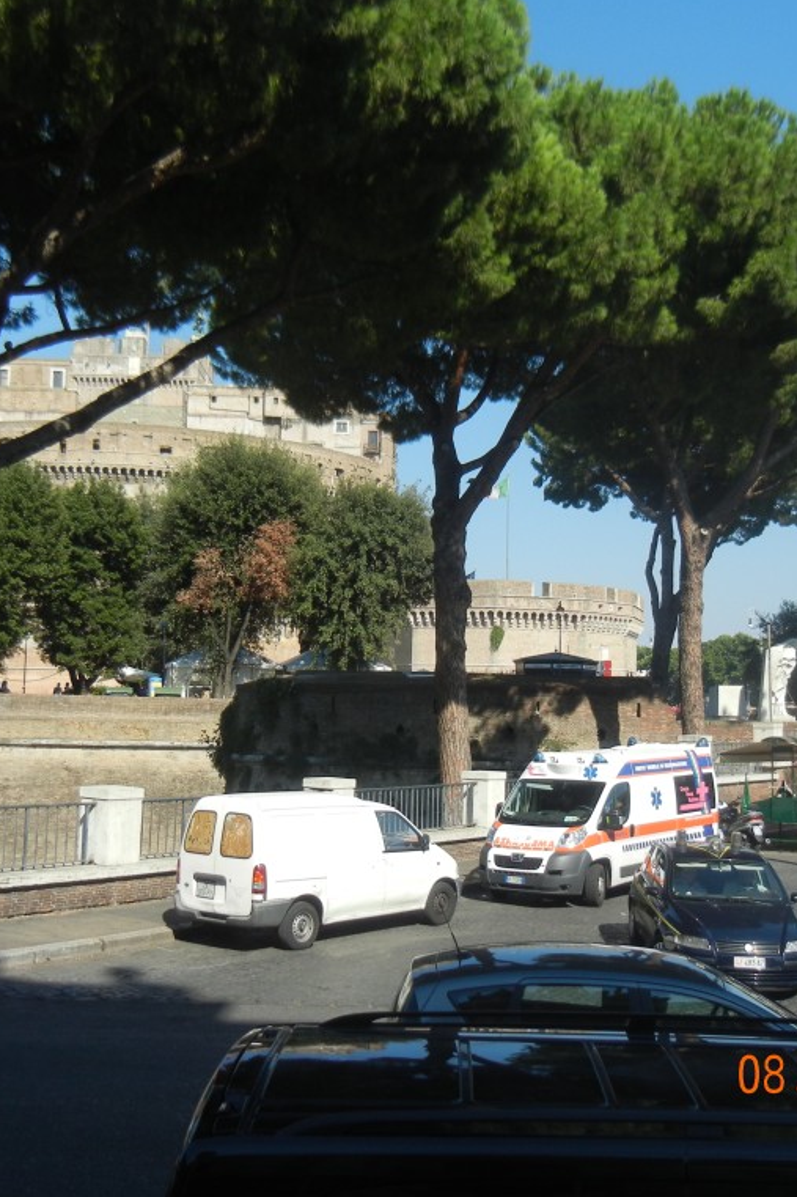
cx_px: 428
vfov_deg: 46.4
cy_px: 596
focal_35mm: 42
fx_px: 1395
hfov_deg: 31.9
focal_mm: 5.4
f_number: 7
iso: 160
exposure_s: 1/313
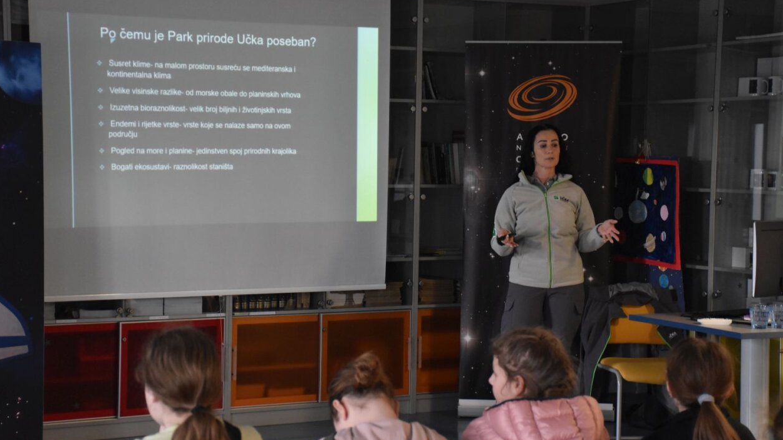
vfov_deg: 15.9
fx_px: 1578
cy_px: 247
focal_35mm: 76
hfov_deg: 27.9
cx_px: 393
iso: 2200
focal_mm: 48
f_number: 4.5
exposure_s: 1/125
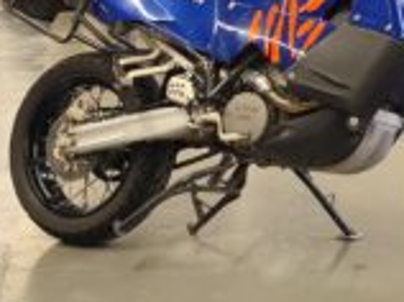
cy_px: 107
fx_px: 886
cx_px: 412
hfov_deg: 24.4
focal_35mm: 76
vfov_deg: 19.3
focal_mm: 6.14
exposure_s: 1/50
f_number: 1.65
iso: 640
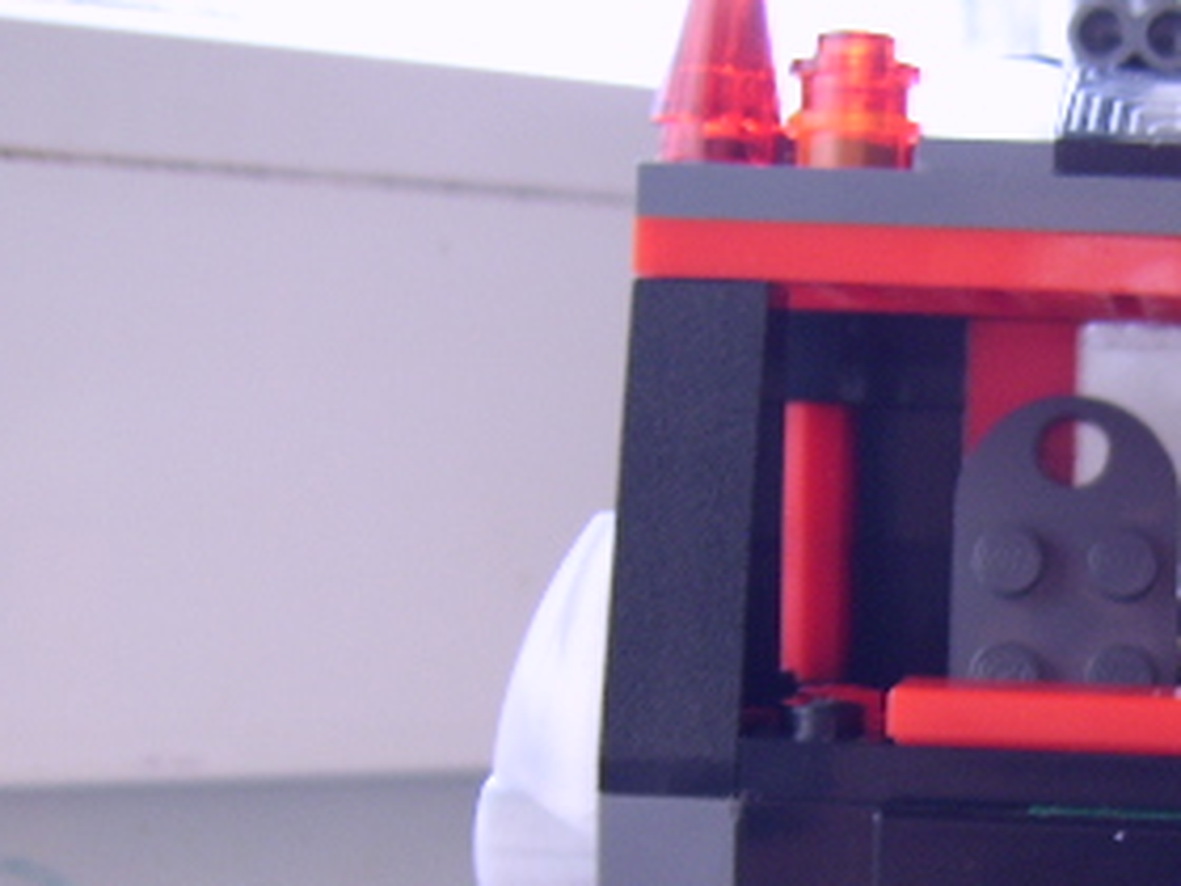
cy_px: 848
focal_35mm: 80
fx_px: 2729
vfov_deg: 18.1
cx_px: 1223
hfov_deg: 23.3
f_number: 2.8
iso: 100
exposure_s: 1/9
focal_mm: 5.95
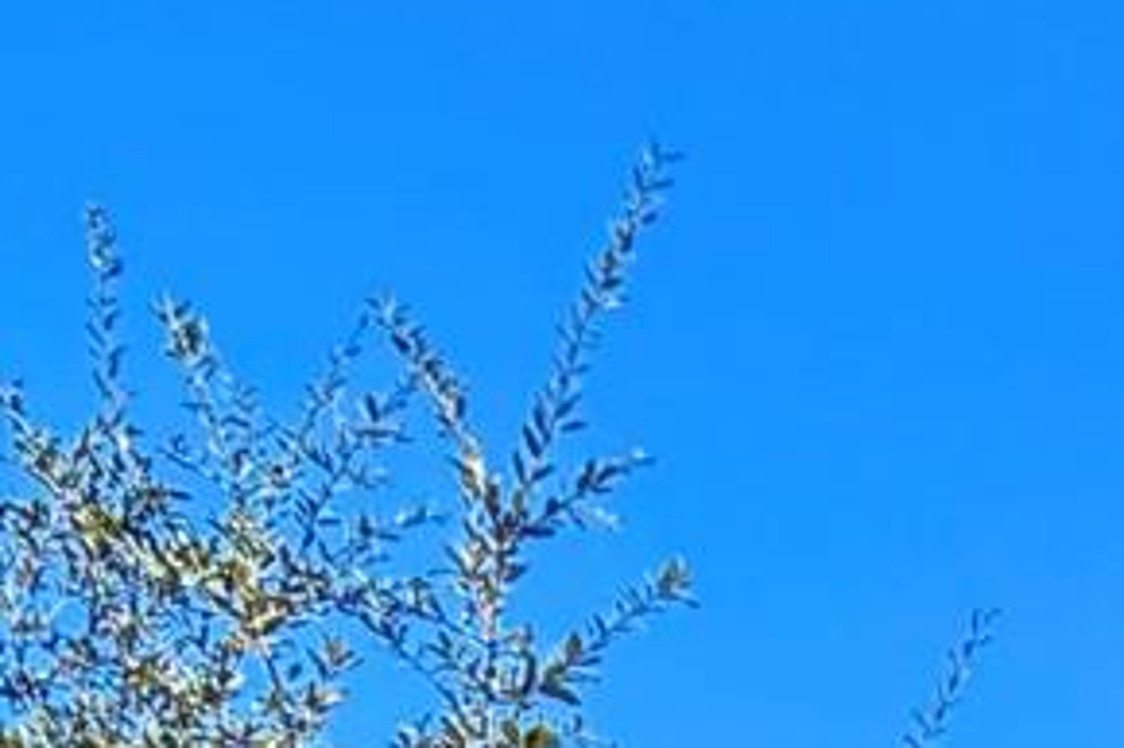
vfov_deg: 9.4
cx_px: 2194
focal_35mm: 103
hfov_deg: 15.9
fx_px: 3214
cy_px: 2438
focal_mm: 2.22
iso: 64
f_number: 2.2
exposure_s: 1/208
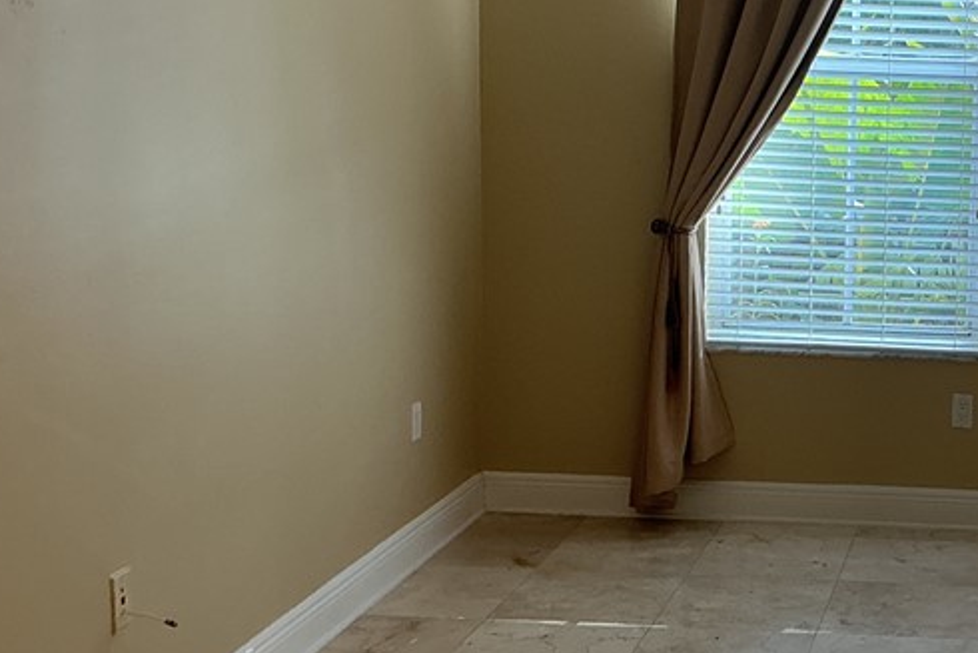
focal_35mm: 63
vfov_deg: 21.6
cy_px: 286
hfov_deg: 29.6
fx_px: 1712
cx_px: 992
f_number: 1.8
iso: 32
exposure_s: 1/60
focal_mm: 3
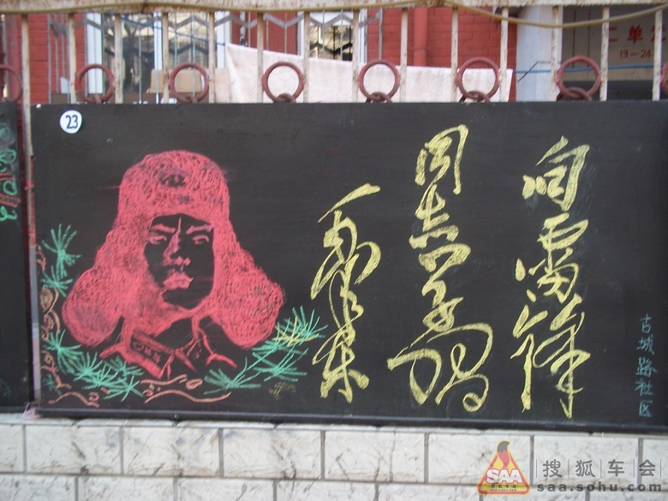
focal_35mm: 36
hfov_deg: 51.4
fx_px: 695
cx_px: 334
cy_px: 250
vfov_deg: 39.7
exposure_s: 1/30
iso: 80
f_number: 3.1
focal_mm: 6.5
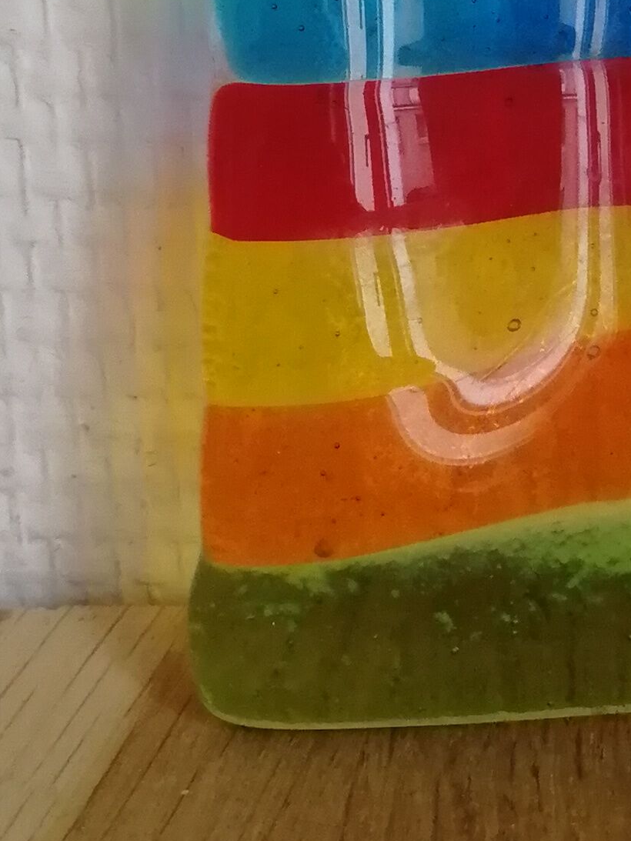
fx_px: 2381
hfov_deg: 14.5
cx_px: 811
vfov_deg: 19.4
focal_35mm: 98
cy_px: -11
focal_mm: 3.95
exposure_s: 1/30
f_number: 2.2
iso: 250
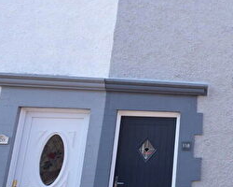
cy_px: 79
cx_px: 261
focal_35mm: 43
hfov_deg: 35.8
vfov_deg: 34.6
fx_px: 299
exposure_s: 1/250
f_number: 8
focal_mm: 11
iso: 360
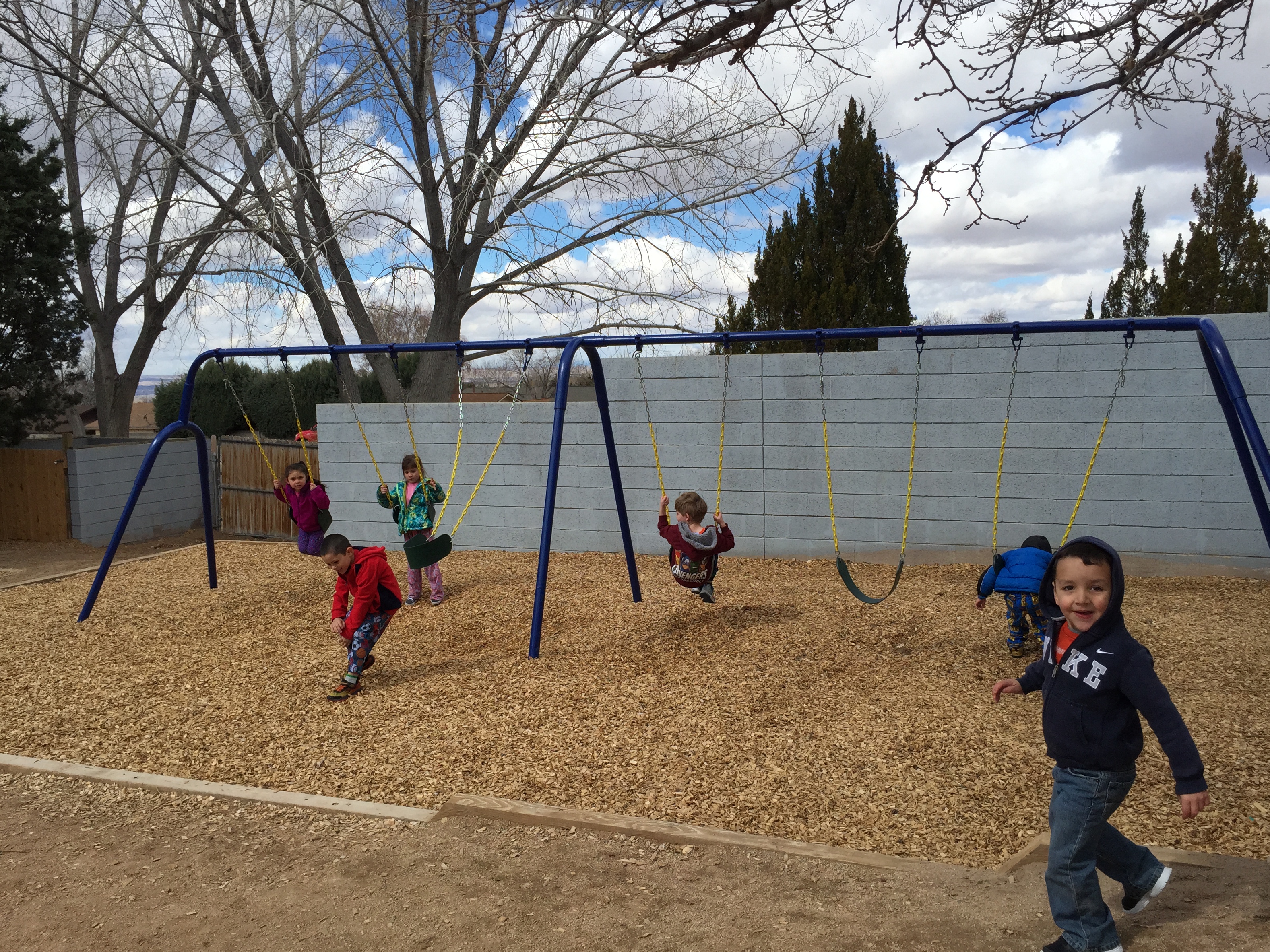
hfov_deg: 60.0
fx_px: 1101
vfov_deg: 46.8
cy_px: 471
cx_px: 649
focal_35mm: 30
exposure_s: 1/2825
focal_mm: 4.15
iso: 32
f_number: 2.2
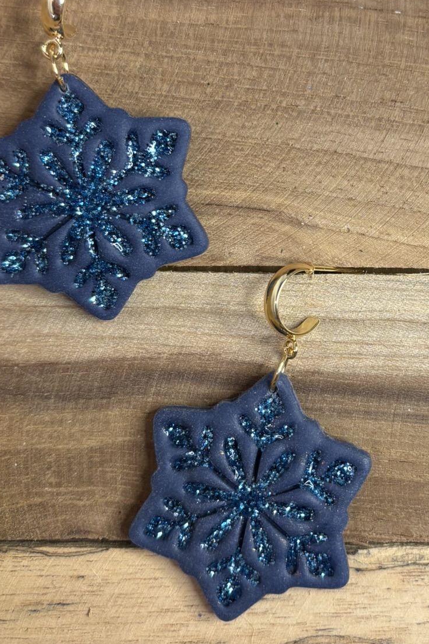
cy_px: 236
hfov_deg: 26.4
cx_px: 359
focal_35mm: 50
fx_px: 894
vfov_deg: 39.3
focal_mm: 5.96
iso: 80
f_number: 1.6
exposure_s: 1/50
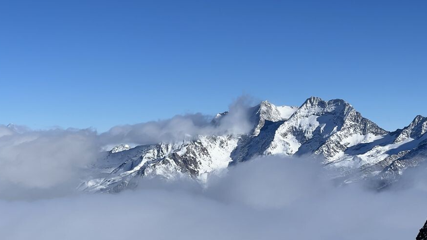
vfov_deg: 14.1
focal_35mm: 86
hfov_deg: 24.7
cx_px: 212
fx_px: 974
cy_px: 133
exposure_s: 1/2320
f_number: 2.8
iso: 32
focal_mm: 9
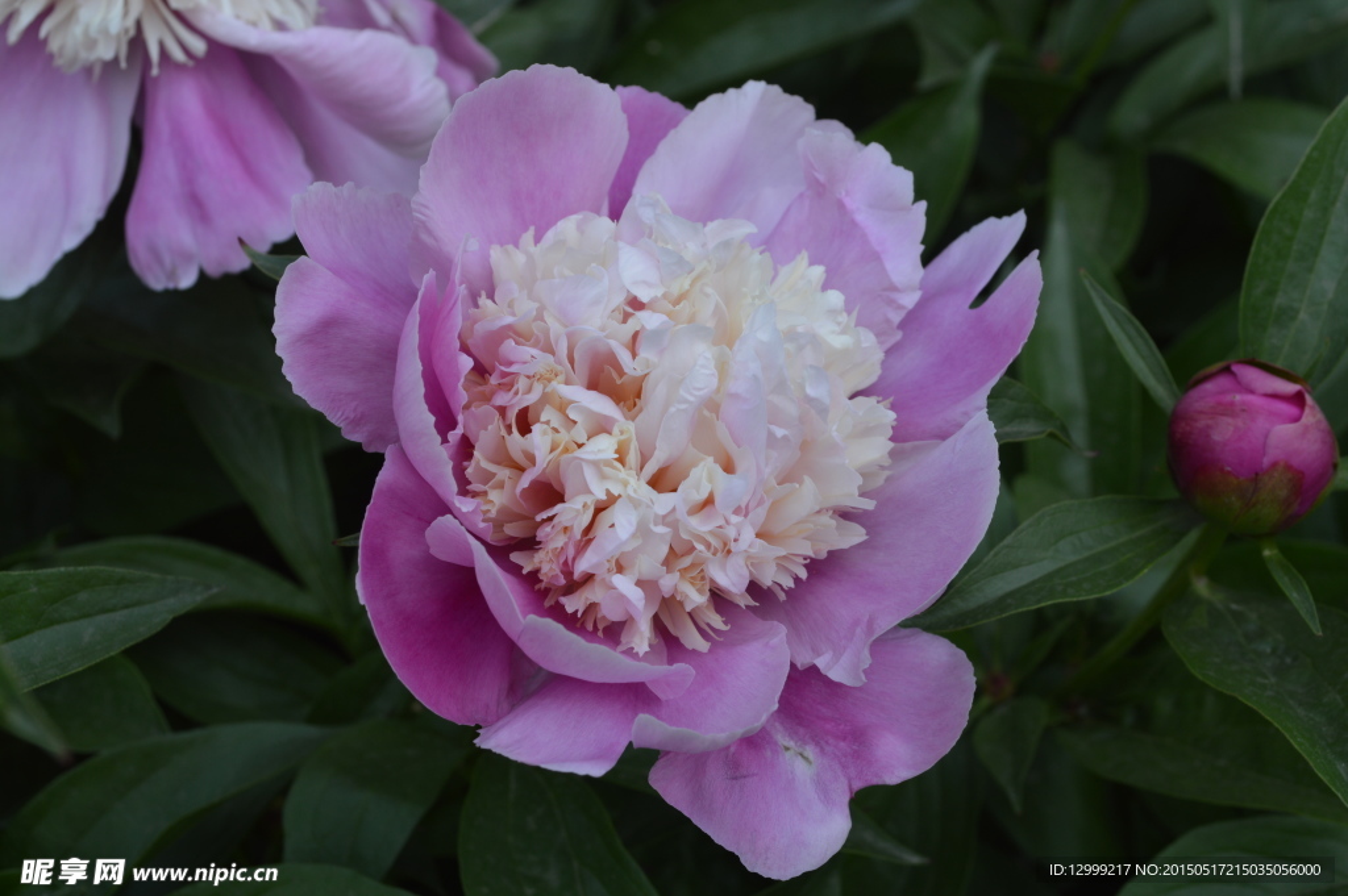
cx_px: 674
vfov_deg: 22.6
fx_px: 2245
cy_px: 448
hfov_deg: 33.4
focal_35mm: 60
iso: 125
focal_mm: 40
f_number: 8
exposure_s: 1/125
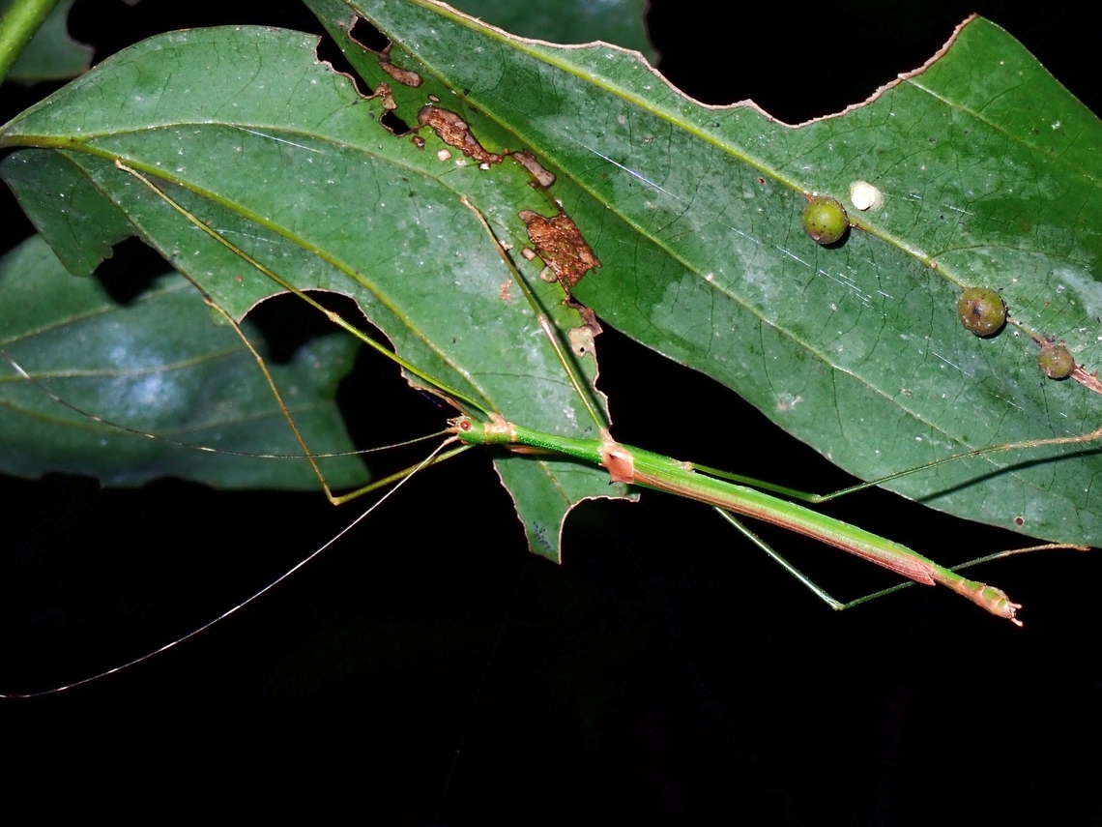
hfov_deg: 19.6
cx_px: 551
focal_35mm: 100
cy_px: 414
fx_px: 3183
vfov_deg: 14.8
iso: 200
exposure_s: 1/200
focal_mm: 18
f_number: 6.3
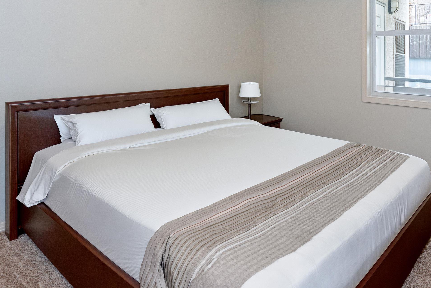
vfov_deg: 50.8
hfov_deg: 72.6
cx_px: 267
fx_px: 287
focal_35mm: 24
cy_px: 70
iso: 800
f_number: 7.1
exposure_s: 1/60
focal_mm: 10
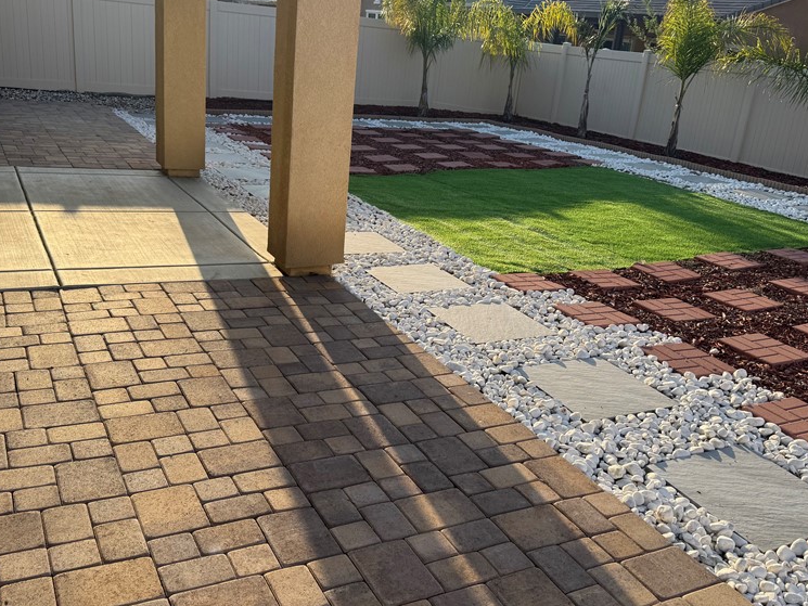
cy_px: 312
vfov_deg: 43.0
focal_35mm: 33
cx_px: 403
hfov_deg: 55.3
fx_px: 770
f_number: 1.78
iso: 80
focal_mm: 6.76
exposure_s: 1/1721
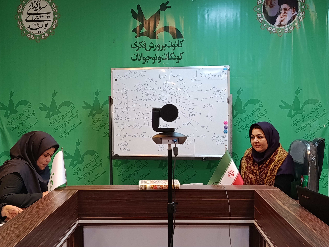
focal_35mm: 45
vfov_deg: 32.2
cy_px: 124
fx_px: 428
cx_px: 164
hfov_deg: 42.1
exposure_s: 1/50
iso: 903
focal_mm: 5.24
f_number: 1.7
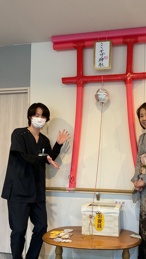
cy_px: 146
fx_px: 255
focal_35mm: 37
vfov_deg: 53.9
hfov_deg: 31.7
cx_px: 100
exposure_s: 1/60
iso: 125
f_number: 1.8
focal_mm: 3
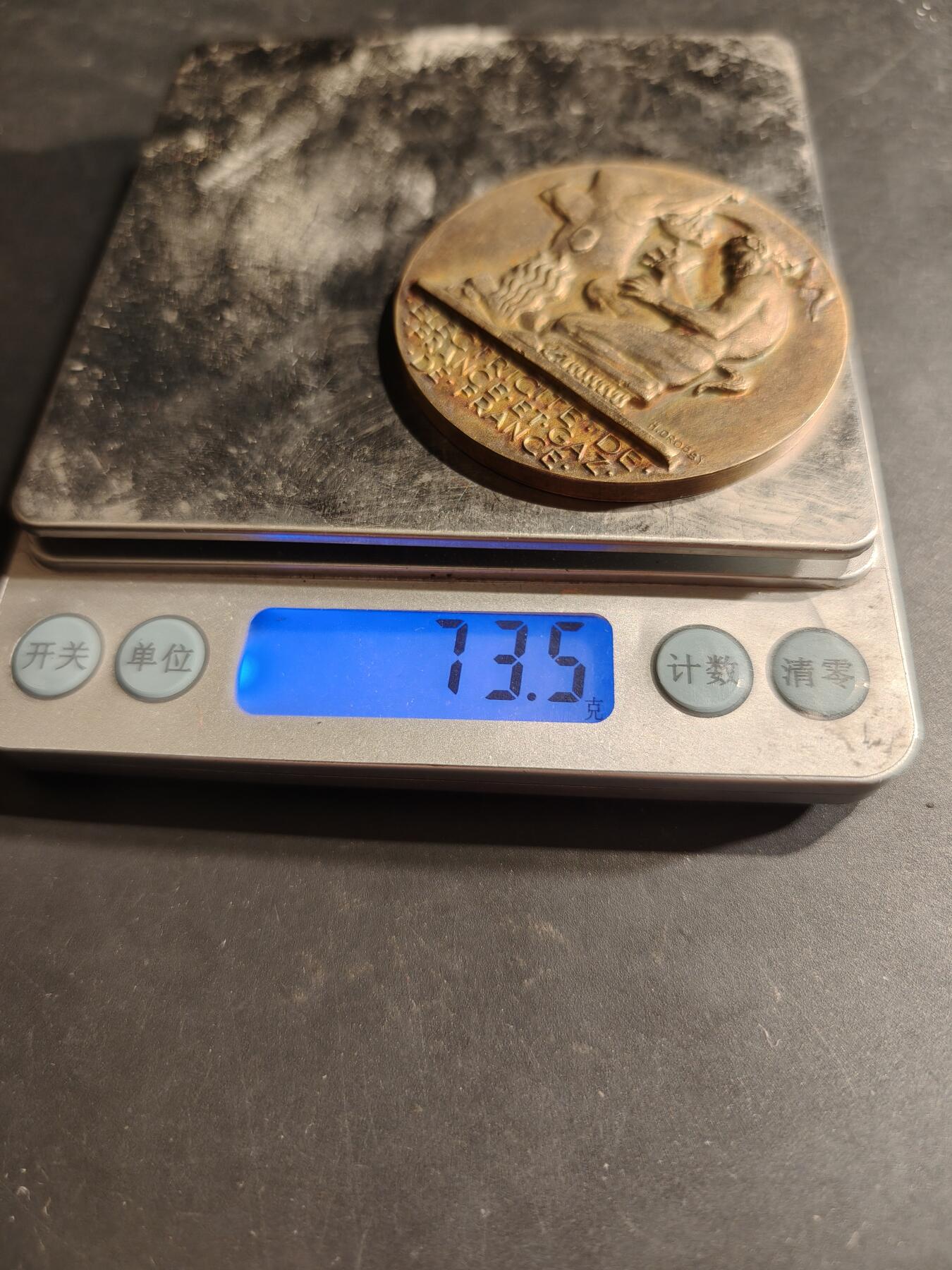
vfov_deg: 73.9
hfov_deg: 58.9
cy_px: 635
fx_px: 843
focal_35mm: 23
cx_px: 476
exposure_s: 1/182
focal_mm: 6.06
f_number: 1.6
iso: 250
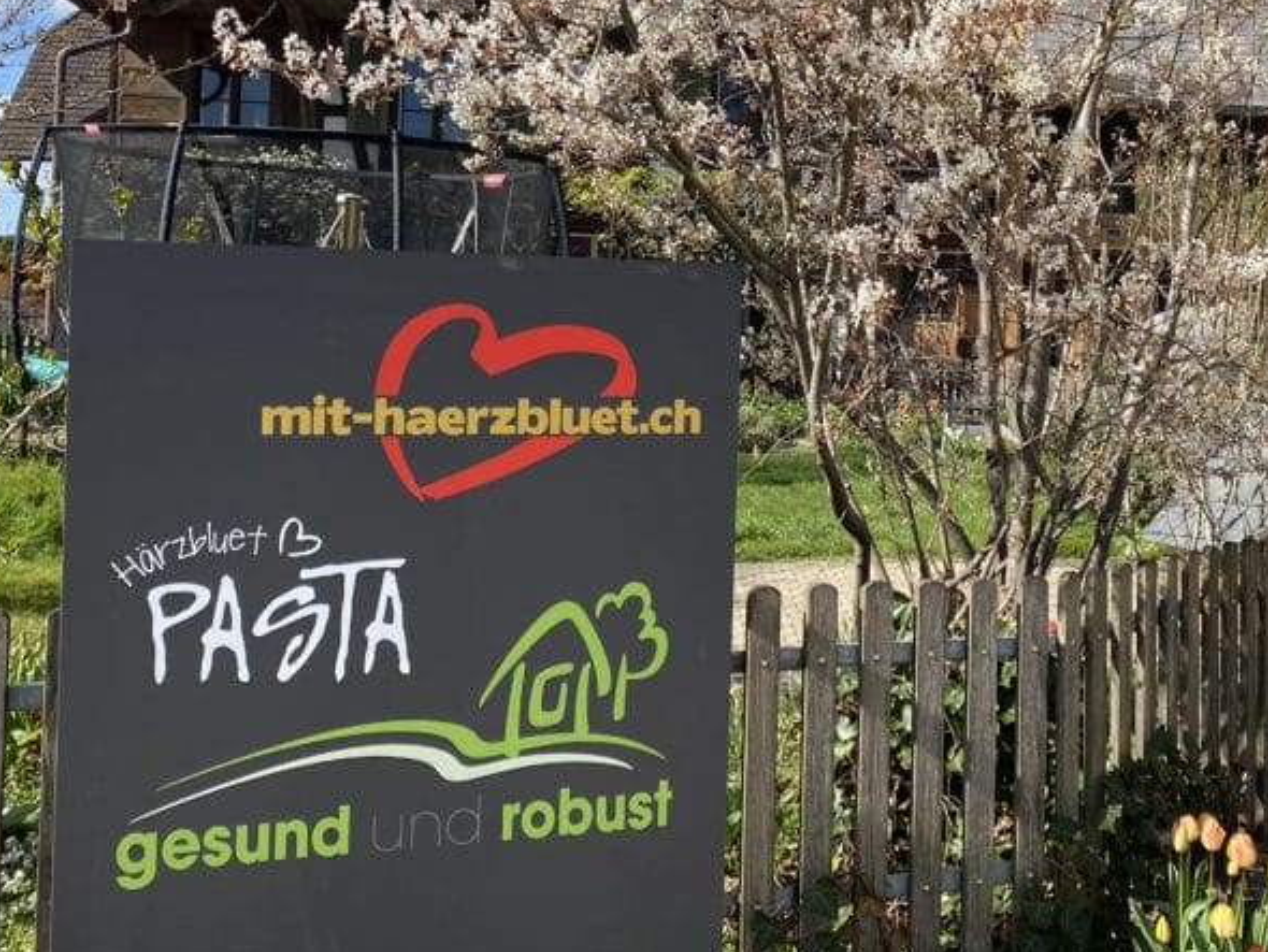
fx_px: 1722
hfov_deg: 39.1
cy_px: 344
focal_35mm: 47
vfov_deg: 30.7
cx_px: 979
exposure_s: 1/1727
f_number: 1.8
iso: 32
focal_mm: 4.25
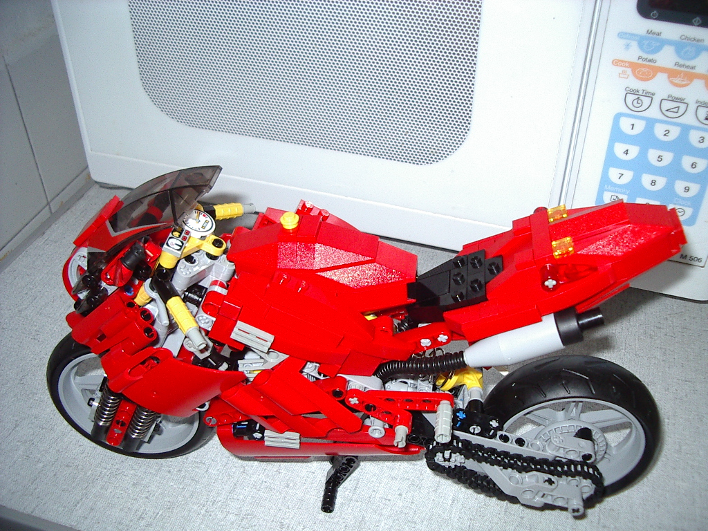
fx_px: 777
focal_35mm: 38
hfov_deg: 49.0
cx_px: 354
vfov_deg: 37.7
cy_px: 266
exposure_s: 1/60
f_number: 2.6
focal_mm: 5.8
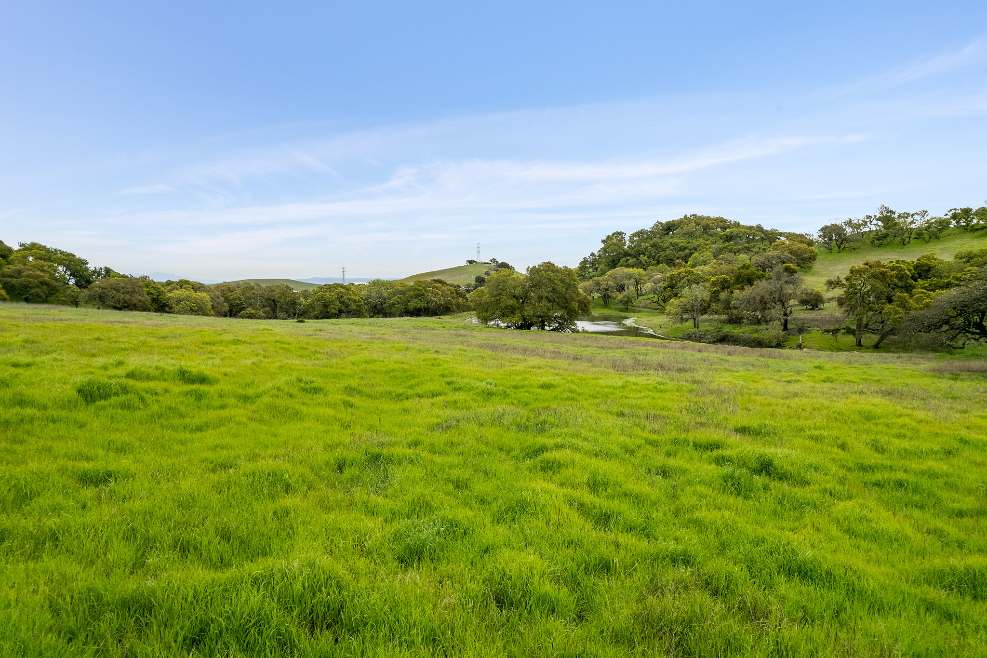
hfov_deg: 78.6
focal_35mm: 22
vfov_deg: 57.2
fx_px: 603
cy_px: 329
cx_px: 494
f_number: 2.8
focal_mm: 8.38
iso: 110
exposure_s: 1/1250
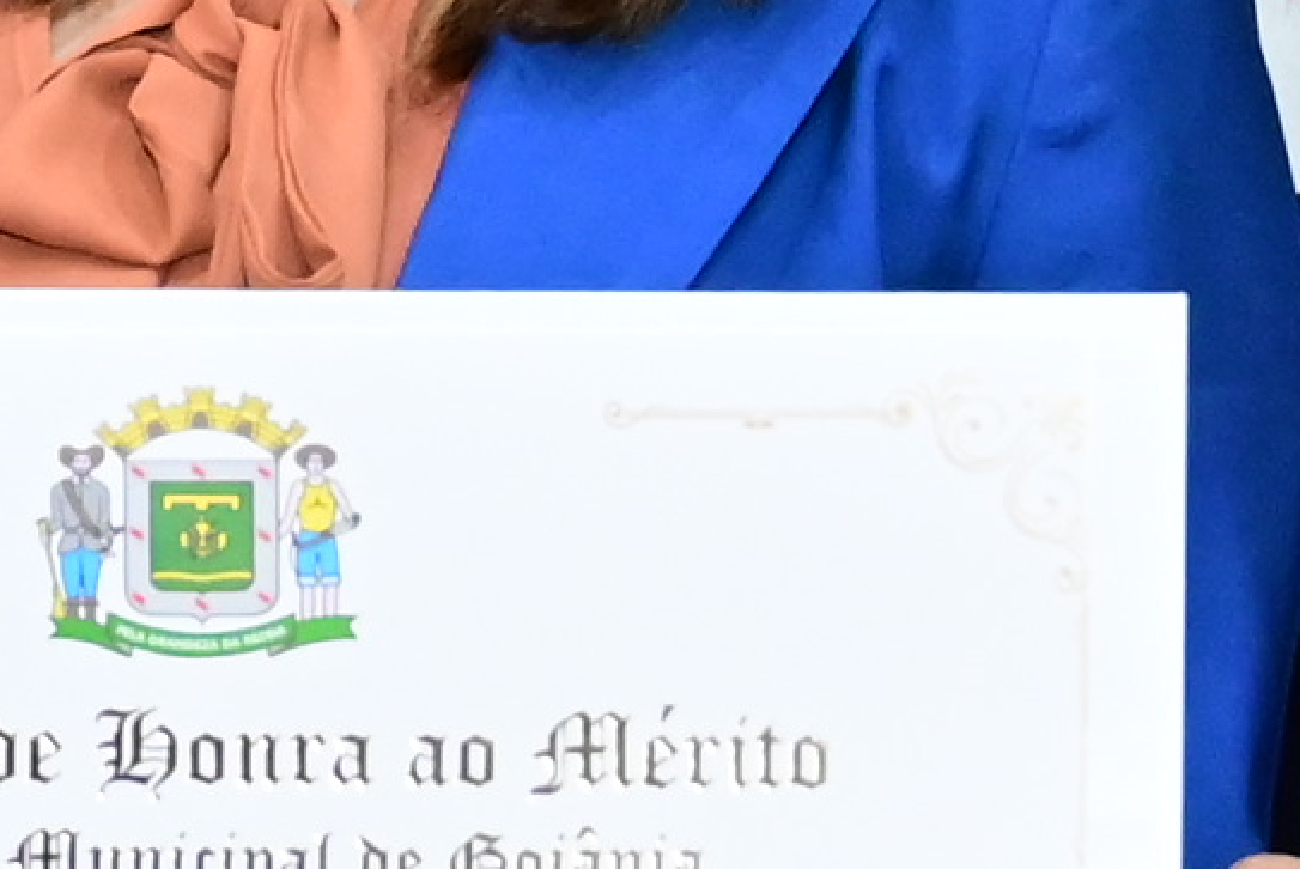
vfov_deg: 3.7
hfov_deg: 5.5
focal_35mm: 374
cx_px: -31
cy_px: 340
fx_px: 13516
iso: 4000
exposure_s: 1/125
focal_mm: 46
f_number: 4.5
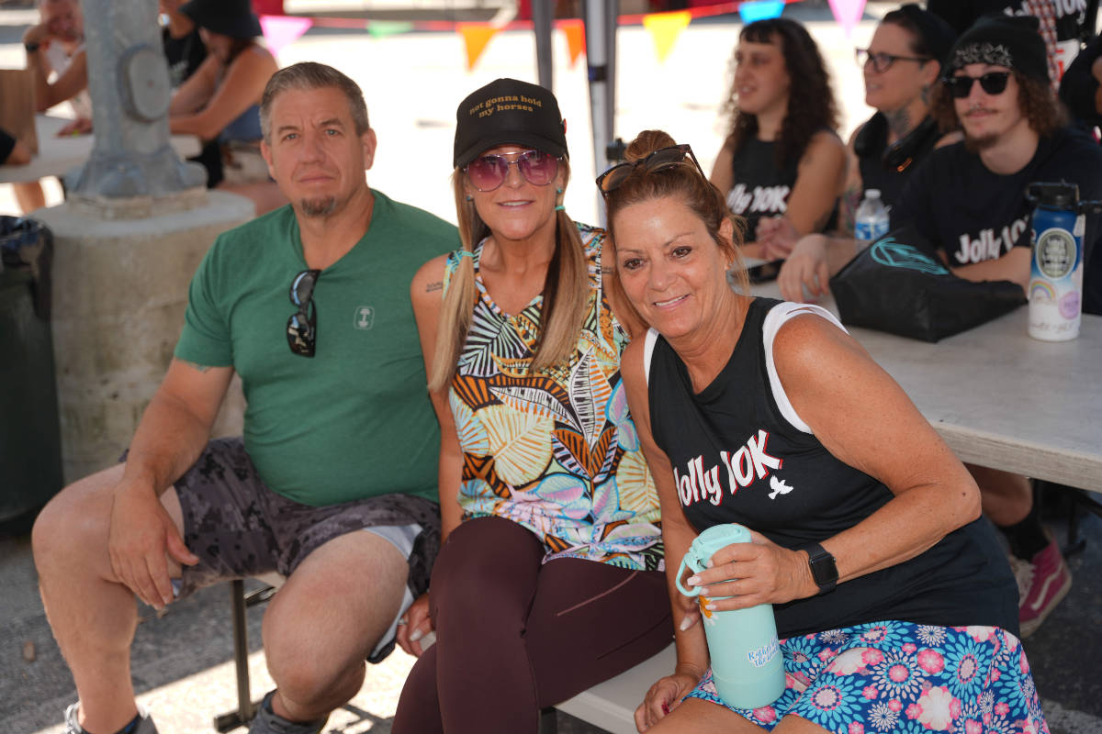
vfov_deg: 24.1
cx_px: 551
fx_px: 1723
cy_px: 367
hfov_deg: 35.5
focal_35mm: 56
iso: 50
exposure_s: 1/250
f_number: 2.8
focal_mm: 56.3
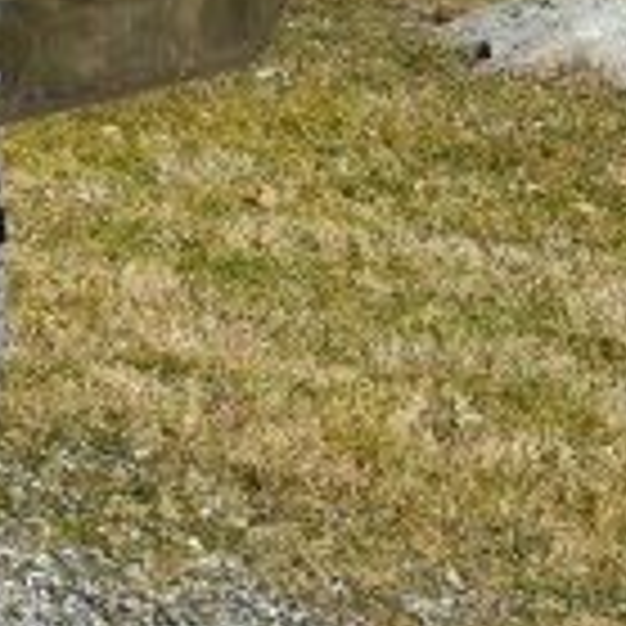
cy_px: -263
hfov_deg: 7.5
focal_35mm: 188
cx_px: -1599
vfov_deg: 9.1
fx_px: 3846
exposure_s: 1/500
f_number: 11
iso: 200
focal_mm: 20
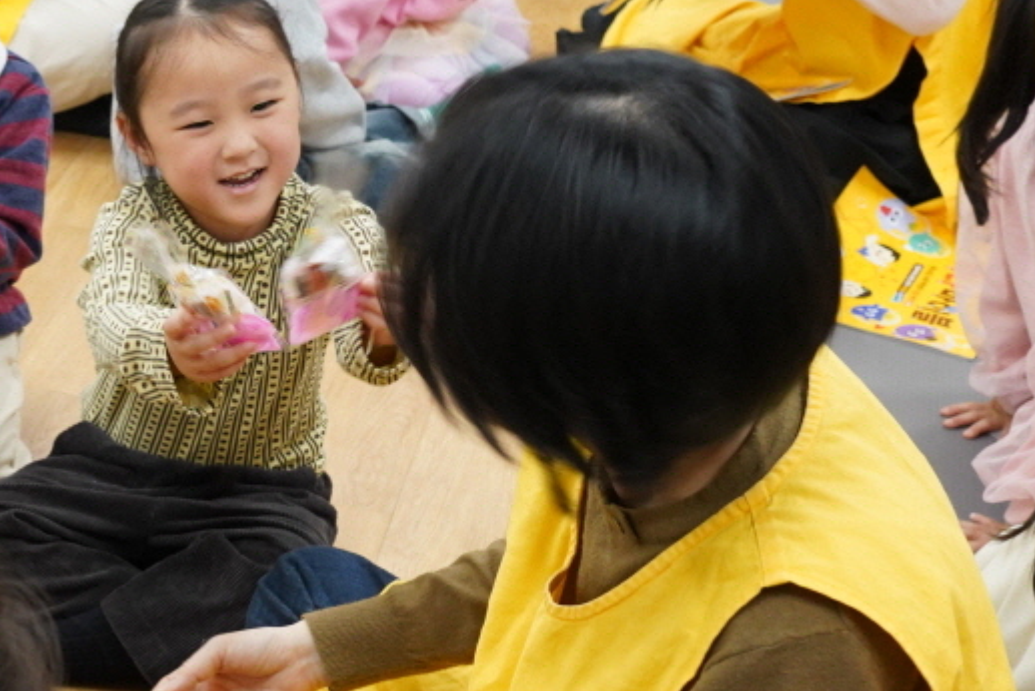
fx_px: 2387
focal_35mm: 83
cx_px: -46
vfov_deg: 16.4
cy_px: 492
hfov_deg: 23.3
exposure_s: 1/60
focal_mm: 33
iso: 2500
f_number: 5.6
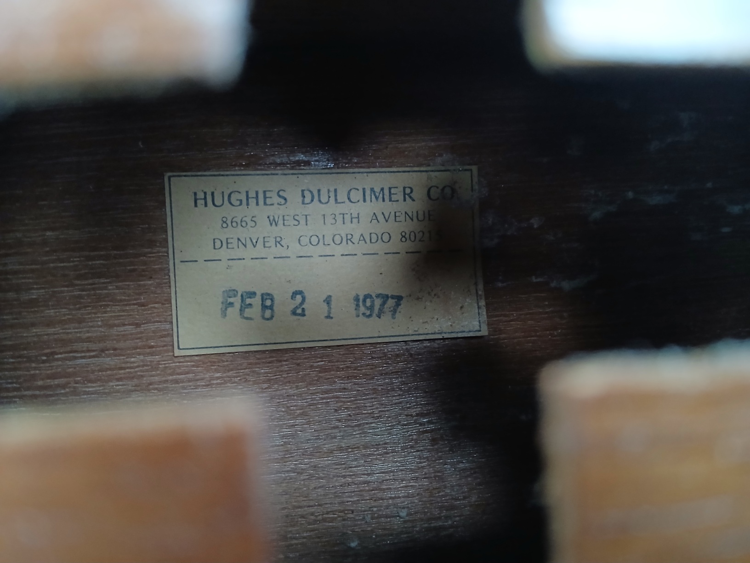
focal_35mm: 26
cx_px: 375
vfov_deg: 53.1
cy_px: 282
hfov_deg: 67.3
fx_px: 563
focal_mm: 3.98
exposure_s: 1/20
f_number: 1.8
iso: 800
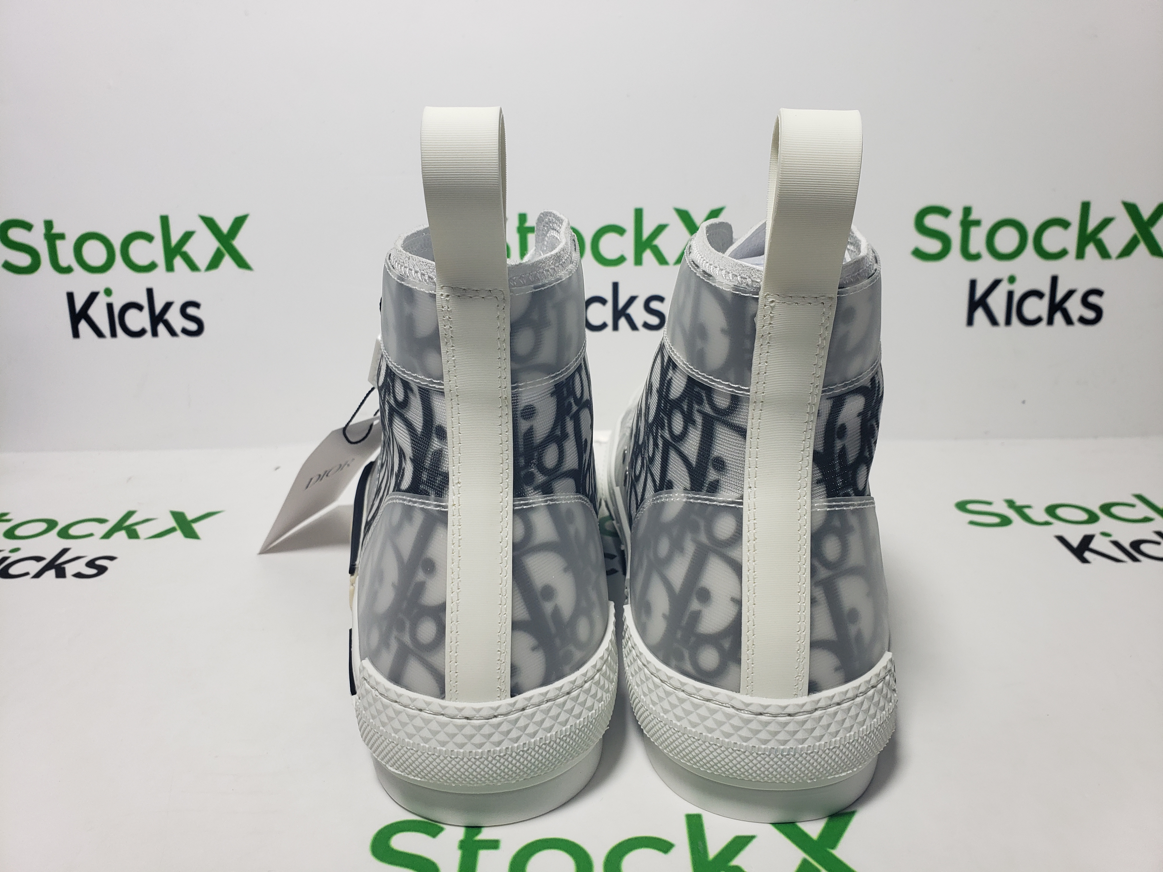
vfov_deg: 53.1
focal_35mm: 26
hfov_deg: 67.3
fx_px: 874
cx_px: 582
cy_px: 436
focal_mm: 4.3
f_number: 2.4
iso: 50
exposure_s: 1/229
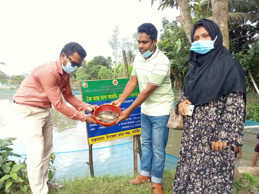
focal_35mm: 28
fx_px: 209
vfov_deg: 49.7
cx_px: 130
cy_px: 97
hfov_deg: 63.4
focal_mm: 3.46
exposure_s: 1/109
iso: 100
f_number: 2.2
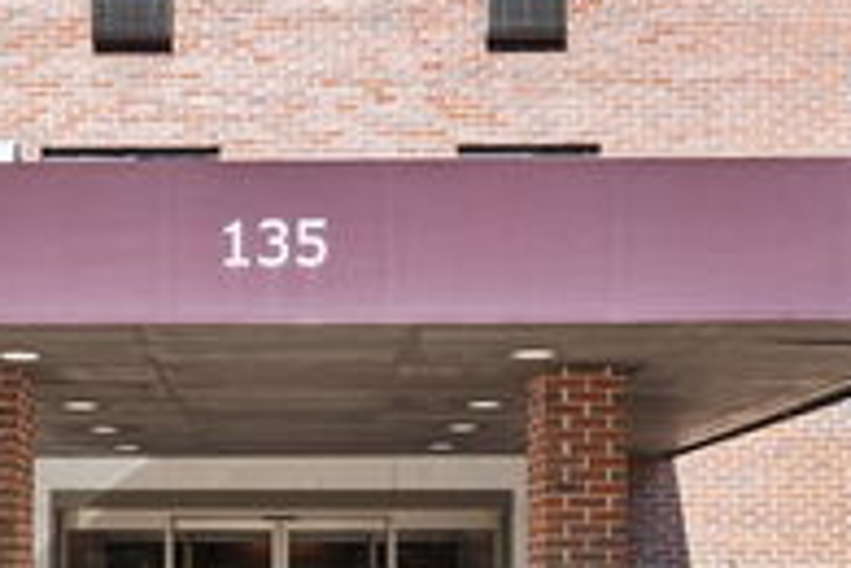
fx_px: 1395
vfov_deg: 22.3
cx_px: 253
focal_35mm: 59
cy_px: 533
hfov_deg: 33.5
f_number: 3.5
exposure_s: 1/3200
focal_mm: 16
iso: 400
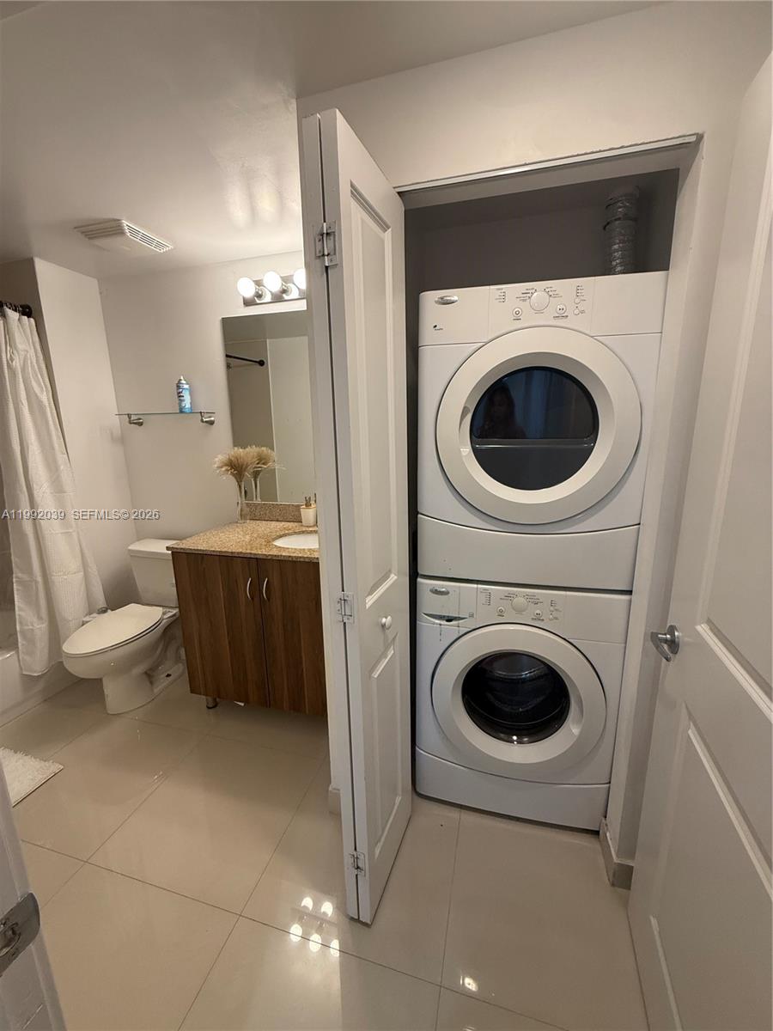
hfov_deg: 85.7
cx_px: 386
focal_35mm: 14
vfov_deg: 102.1
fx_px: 417
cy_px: 516
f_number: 2.2
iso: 200
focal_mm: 2.22
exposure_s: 1/120
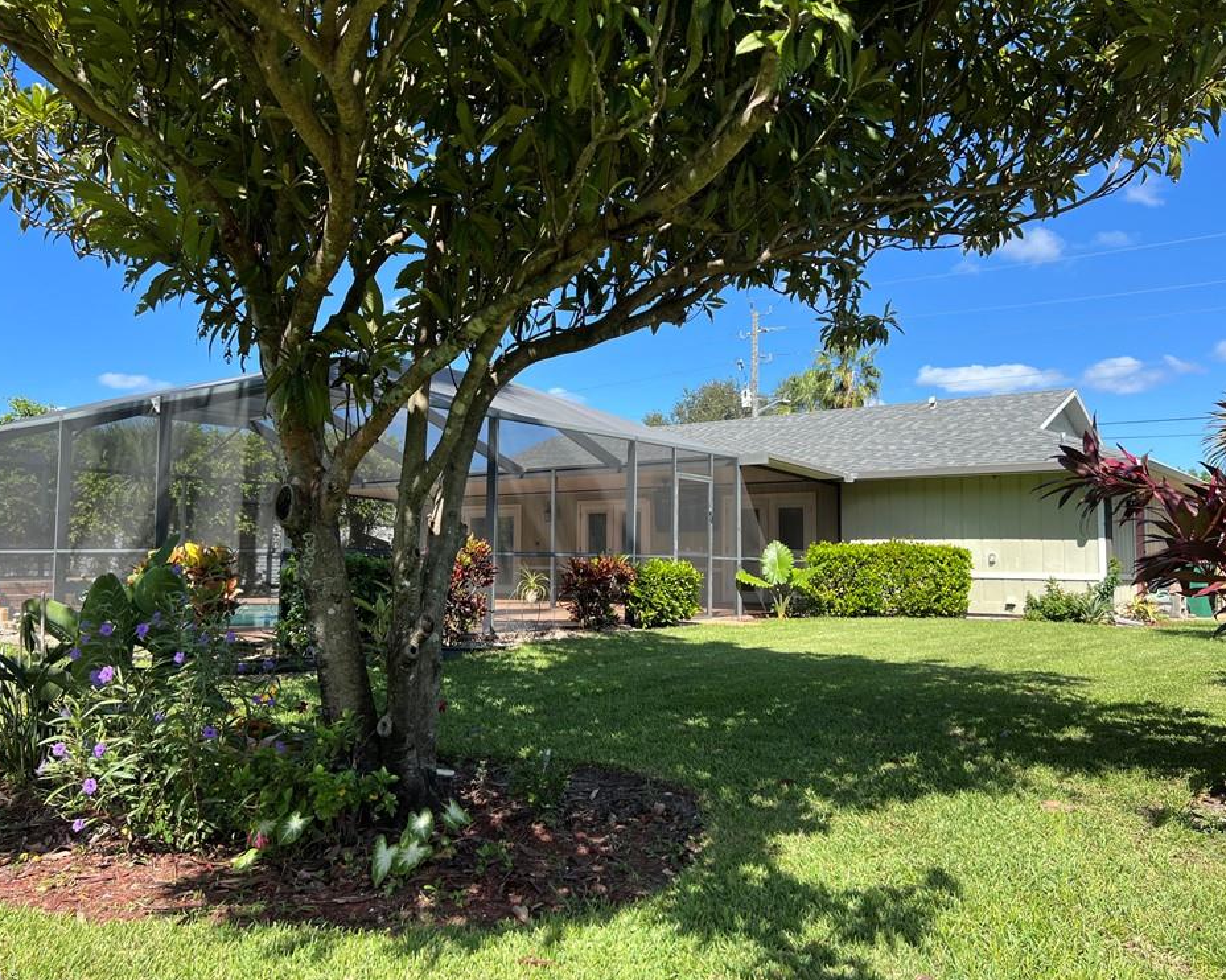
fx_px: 1016
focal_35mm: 28
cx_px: 598
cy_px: 483
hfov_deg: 62.2
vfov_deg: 51.5
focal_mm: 5.7
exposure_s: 1/1972
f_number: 1.5
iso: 50
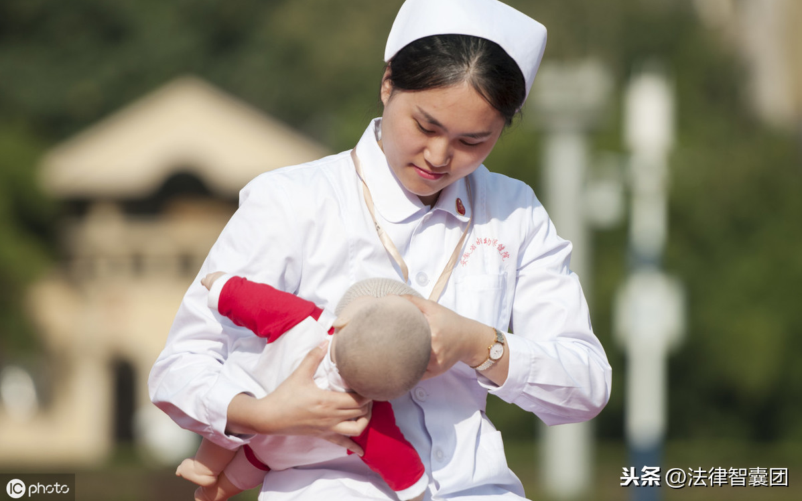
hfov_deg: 7.2
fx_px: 6360
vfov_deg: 4.5
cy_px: 236
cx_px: 401
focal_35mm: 291
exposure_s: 1/2000
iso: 100
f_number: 2.8
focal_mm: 190
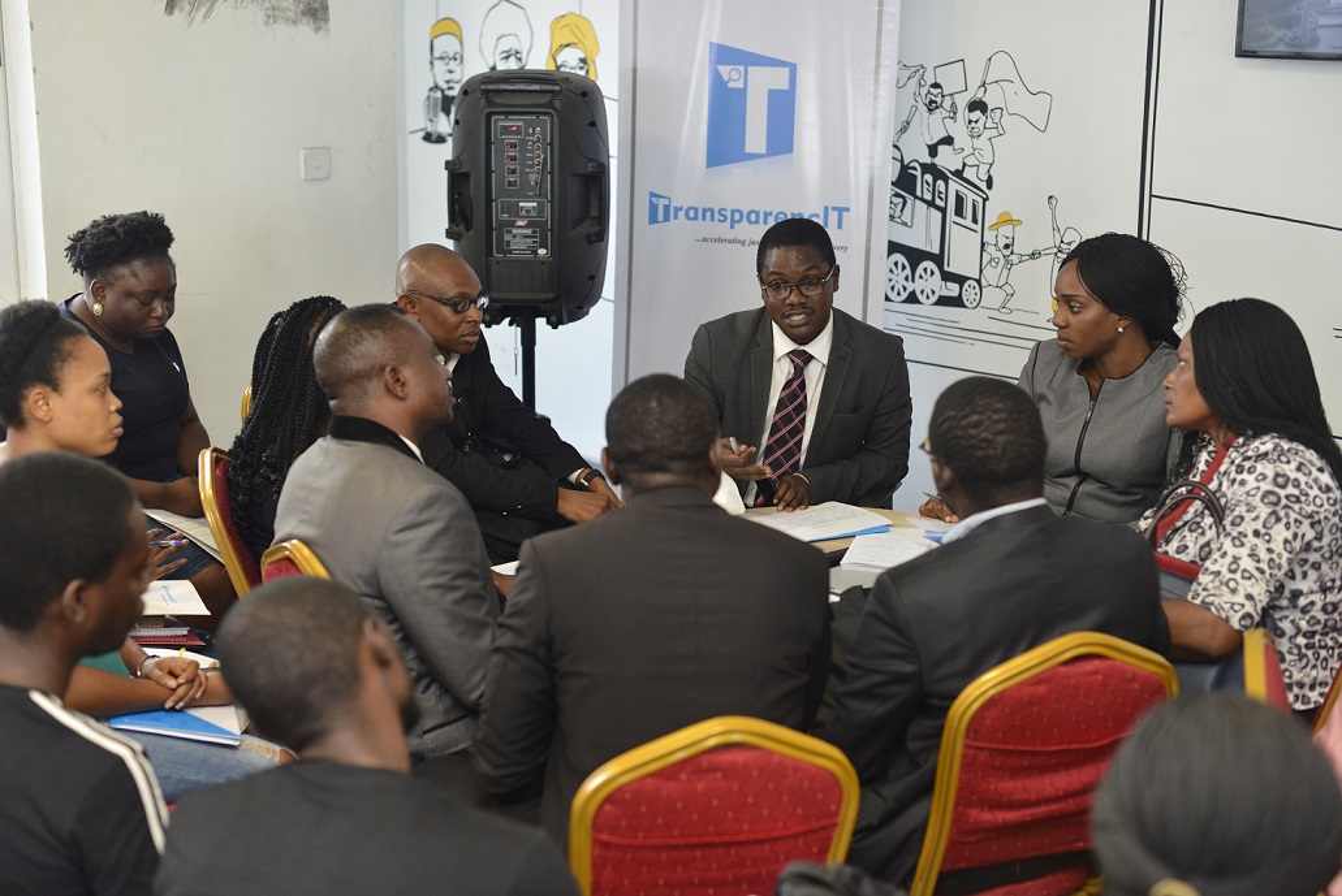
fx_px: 1865
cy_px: 448
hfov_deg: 39.6
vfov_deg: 27.0
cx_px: 671
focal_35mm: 50
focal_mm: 50
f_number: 2.8
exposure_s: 1/200
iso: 2000
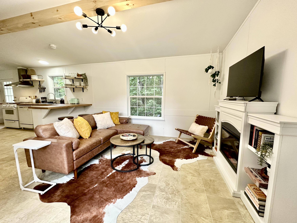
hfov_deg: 102.1
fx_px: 120
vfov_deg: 85.7
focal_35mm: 14
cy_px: 112
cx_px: 148
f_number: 2.2
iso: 160
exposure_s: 1/99
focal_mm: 2.22
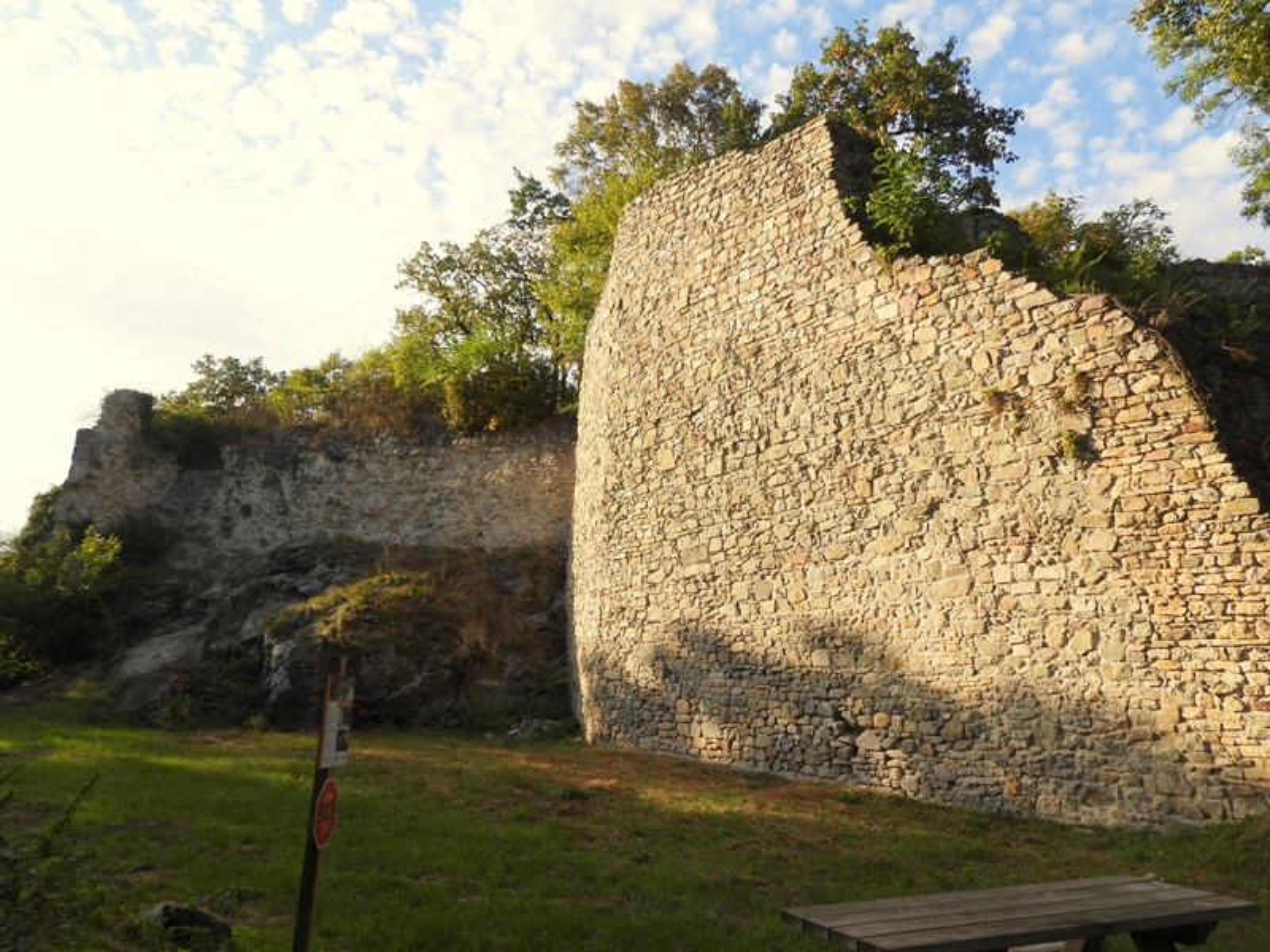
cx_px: 635
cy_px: 476
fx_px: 881
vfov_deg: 56.8
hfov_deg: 71.6
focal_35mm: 24
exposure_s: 1/800
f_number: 2.8
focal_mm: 4.3
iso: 100
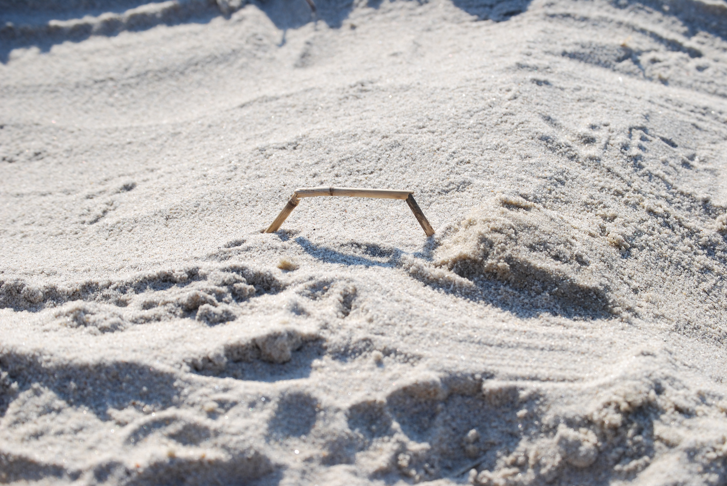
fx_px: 1668
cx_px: 364
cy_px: 243
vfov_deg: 16.6
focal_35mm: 82
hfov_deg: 24.6
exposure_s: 1/250
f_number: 8
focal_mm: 55
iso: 100
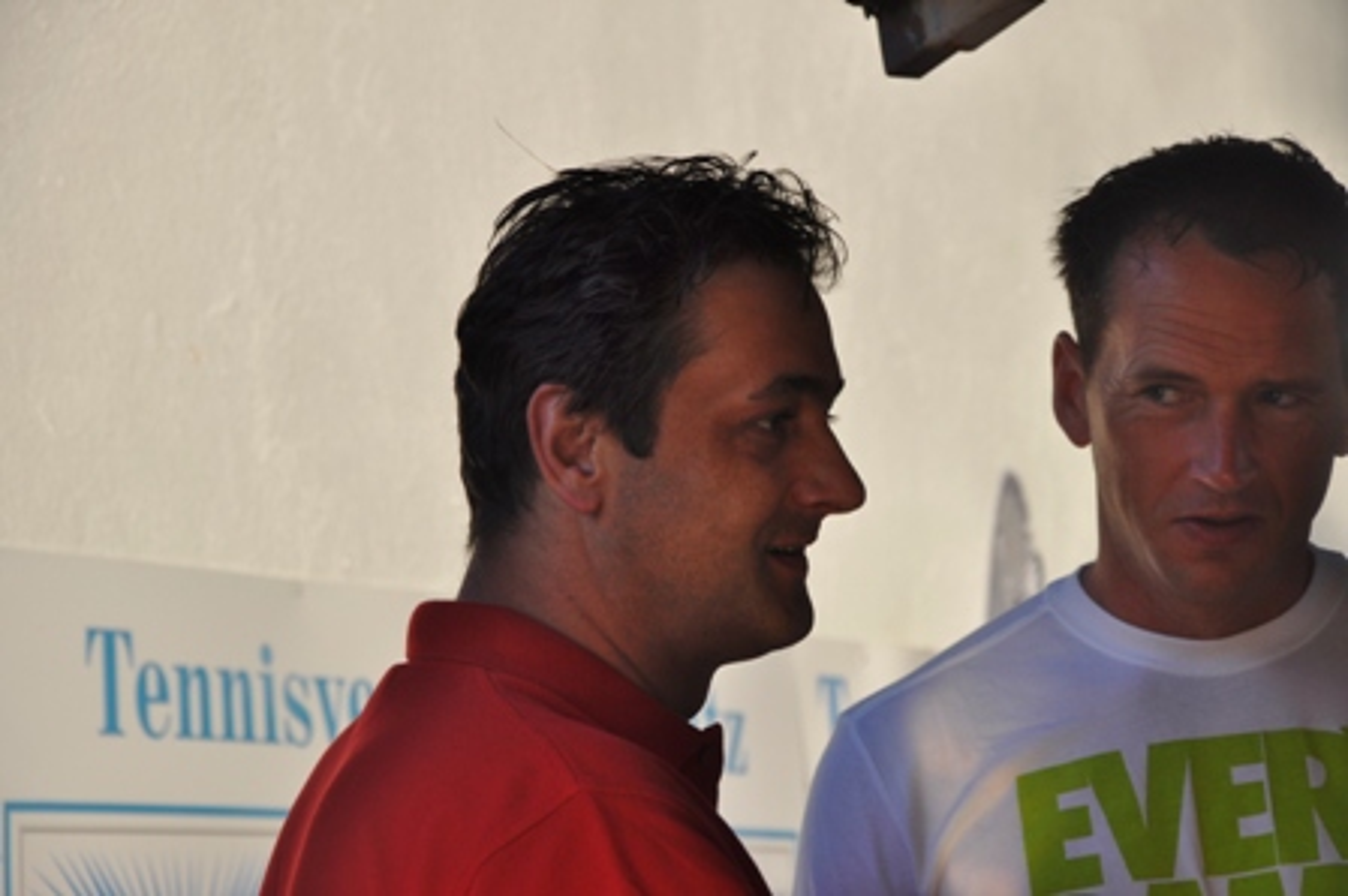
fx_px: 5893
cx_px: 674
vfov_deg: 8.7
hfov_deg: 13.0
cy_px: 448
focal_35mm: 158
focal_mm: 105
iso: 200
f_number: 9
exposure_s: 1/320
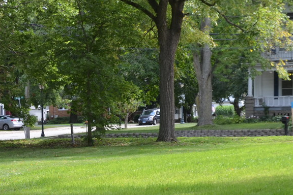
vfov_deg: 9.4
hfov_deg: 14.2
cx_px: 95
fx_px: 1172
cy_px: 225
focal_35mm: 144
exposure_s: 1/160
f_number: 6.3
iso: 200
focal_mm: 34
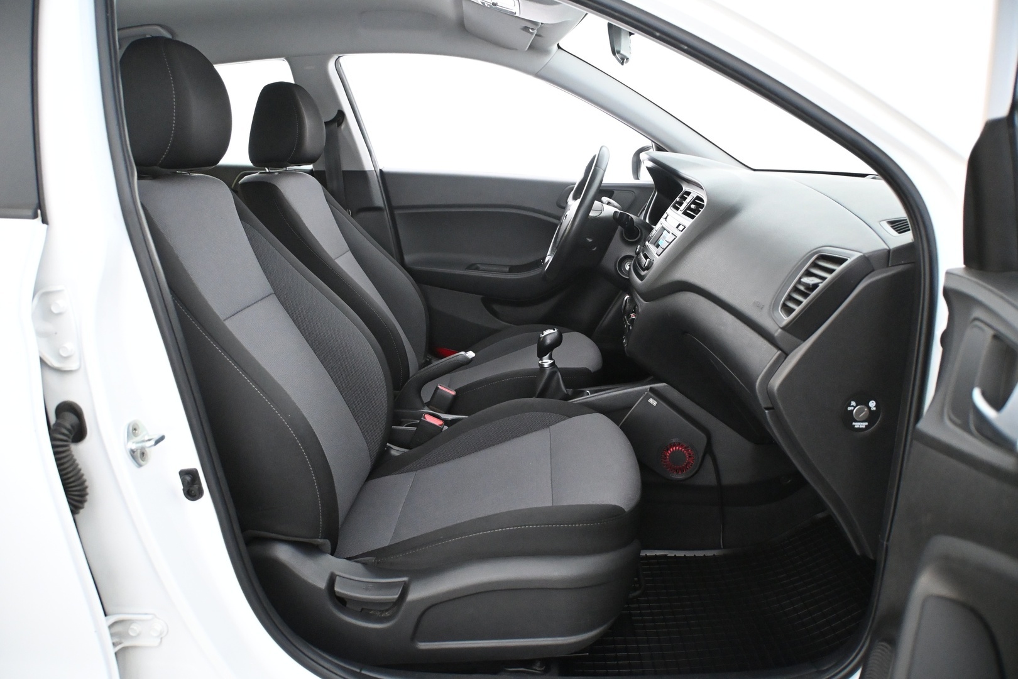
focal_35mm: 46
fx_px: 1294
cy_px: 340
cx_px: 509
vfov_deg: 29.4
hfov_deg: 43.0
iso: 5000
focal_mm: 30.5
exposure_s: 1/60
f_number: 4.8
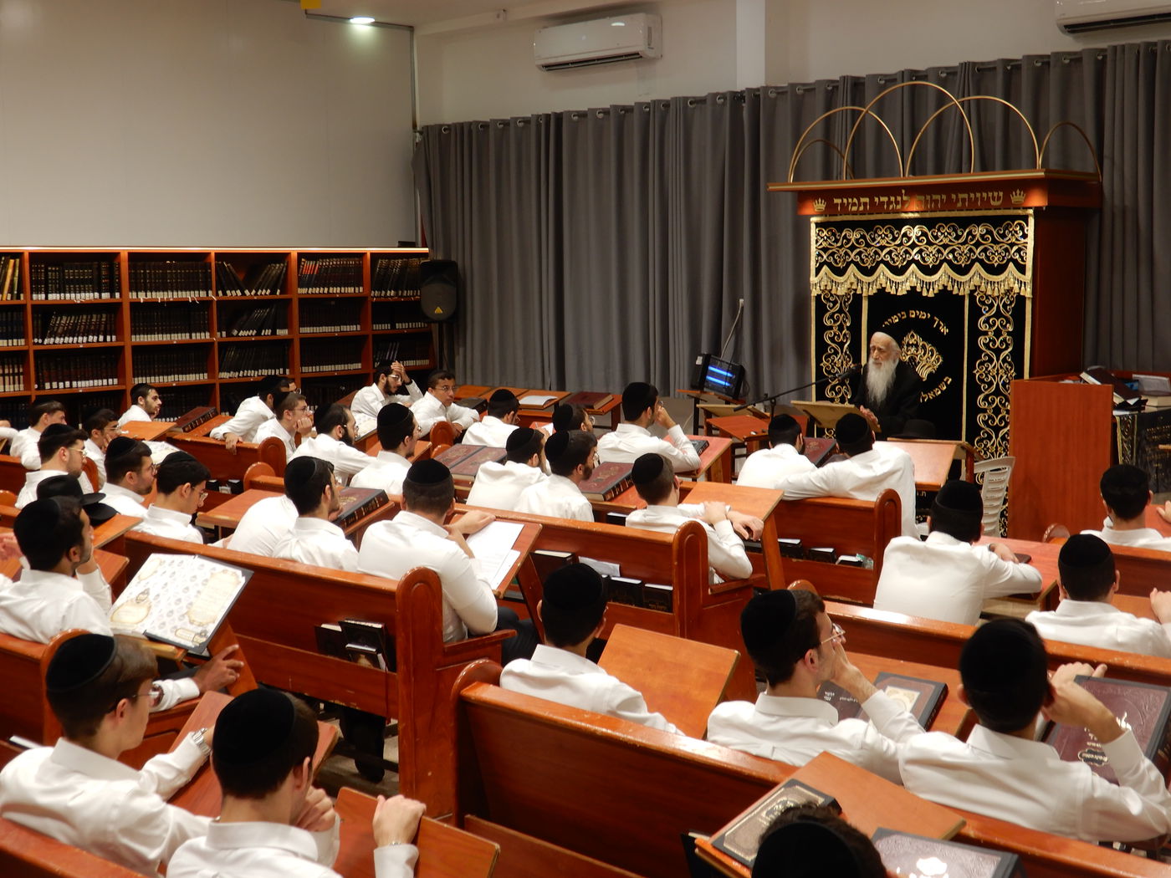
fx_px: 1522
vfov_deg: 32.2
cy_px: 439
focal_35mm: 45
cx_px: 586
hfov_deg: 42.1
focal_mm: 8
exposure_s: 1/30
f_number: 4
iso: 80
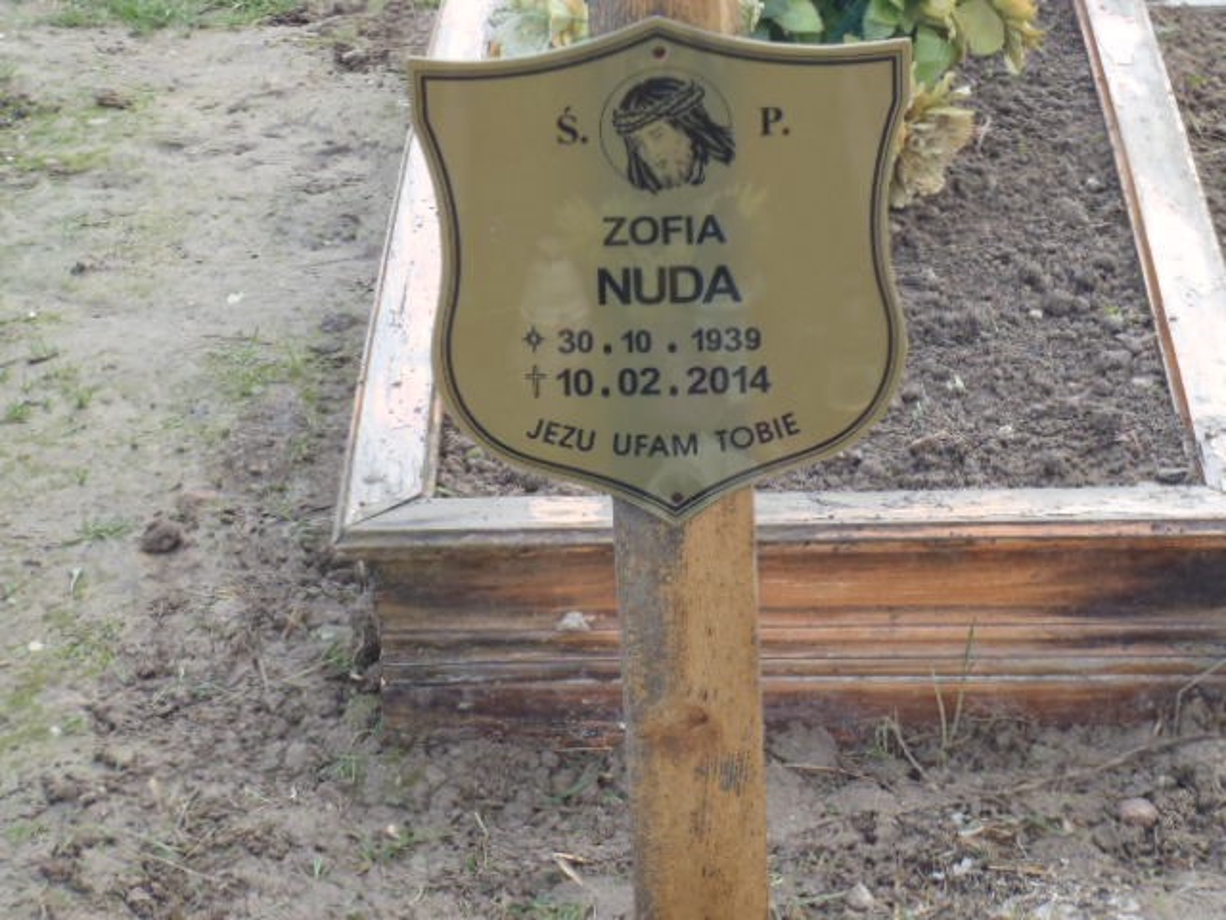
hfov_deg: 19.3
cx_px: 613
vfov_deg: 14.5
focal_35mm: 102
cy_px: 460
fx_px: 3613
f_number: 5.1
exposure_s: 1/80
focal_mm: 18.2
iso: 200
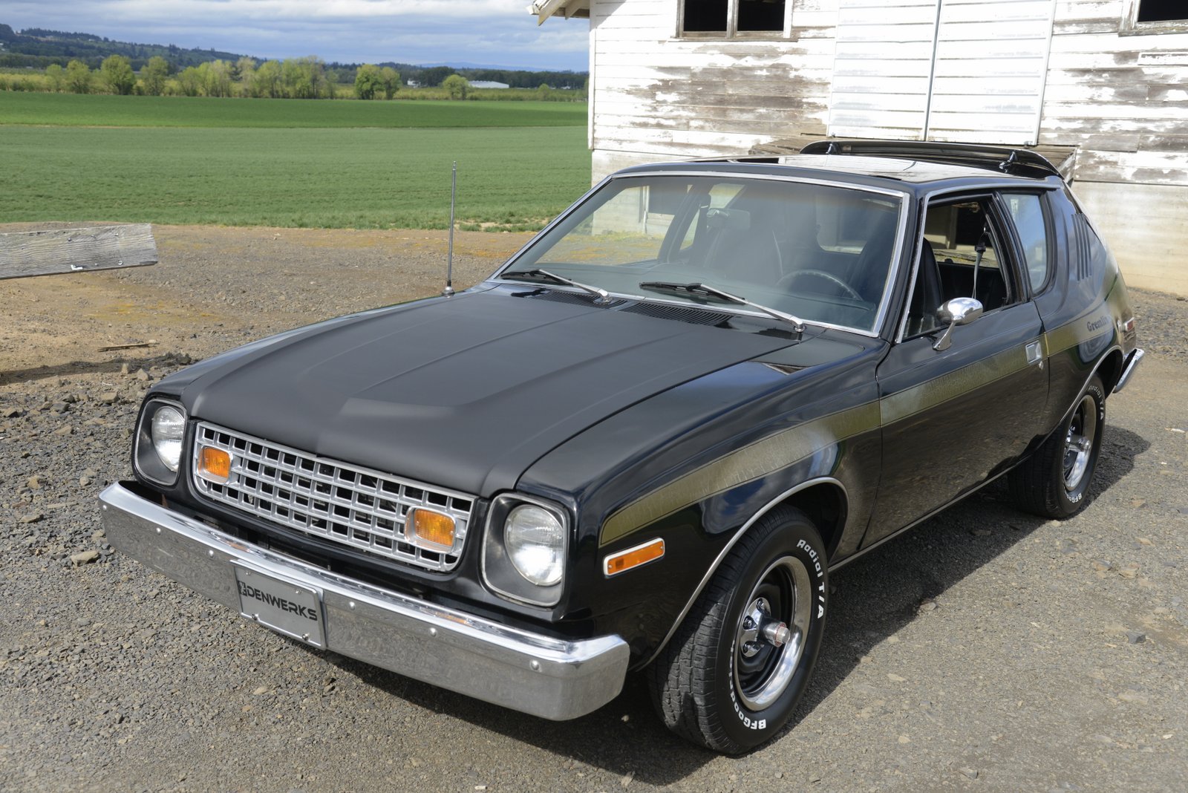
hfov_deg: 50.7
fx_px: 1254
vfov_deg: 35.1
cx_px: 594
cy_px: 396
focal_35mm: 38
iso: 500
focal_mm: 38
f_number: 8
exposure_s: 1/800
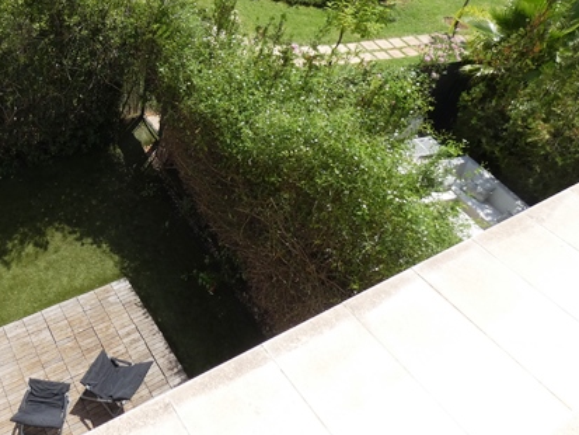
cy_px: 157
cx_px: 140
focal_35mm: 31
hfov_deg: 55.4
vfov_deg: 45.0
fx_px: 519
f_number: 3.5
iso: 80
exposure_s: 1/1000
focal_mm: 3.6
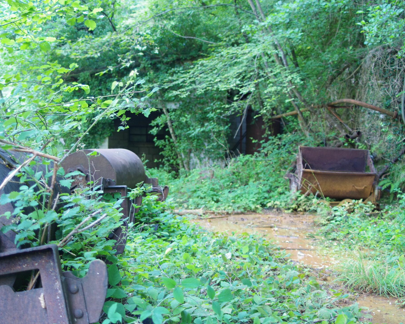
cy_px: 165
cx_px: 138
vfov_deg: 29.1
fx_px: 623
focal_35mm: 52
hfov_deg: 35.7
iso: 800
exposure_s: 1/15
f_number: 3.5
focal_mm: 28
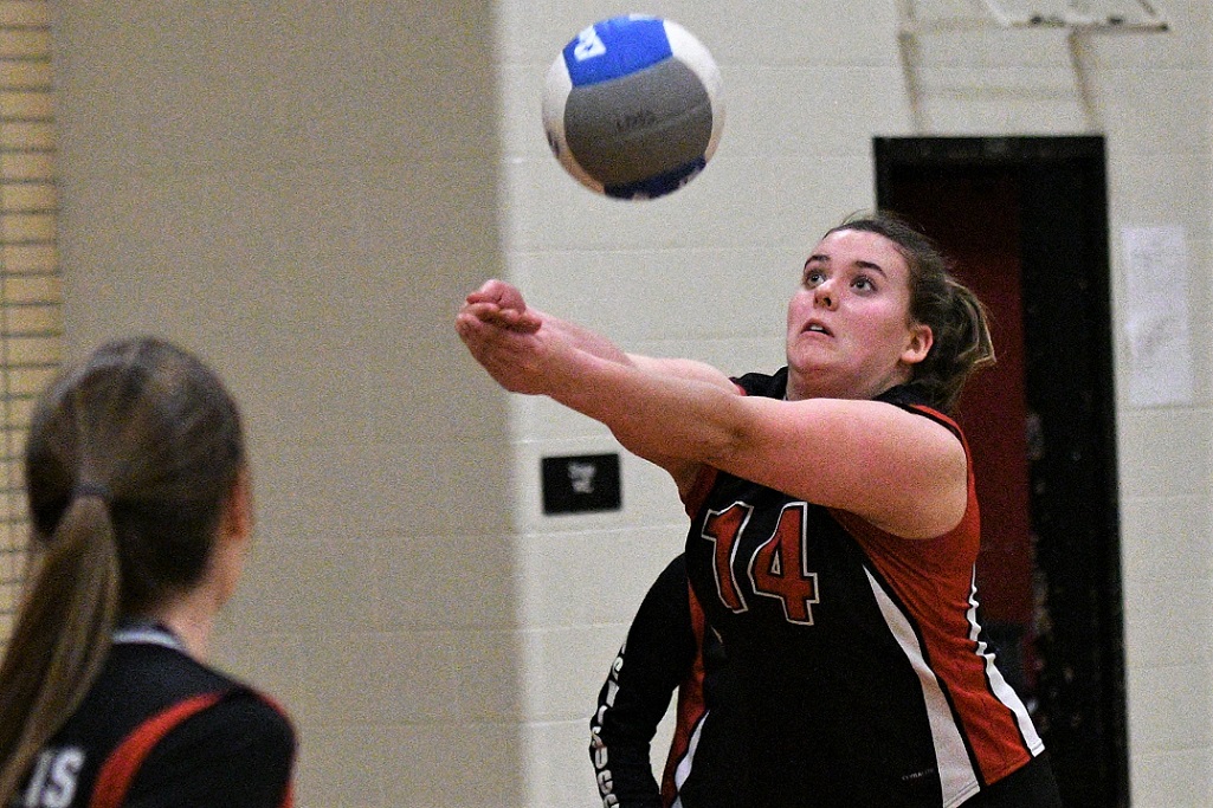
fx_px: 3537
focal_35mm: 105
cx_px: 606
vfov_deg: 13.0
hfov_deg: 19.5
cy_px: 404
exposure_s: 1/1000
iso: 7200
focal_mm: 70
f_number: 2.8
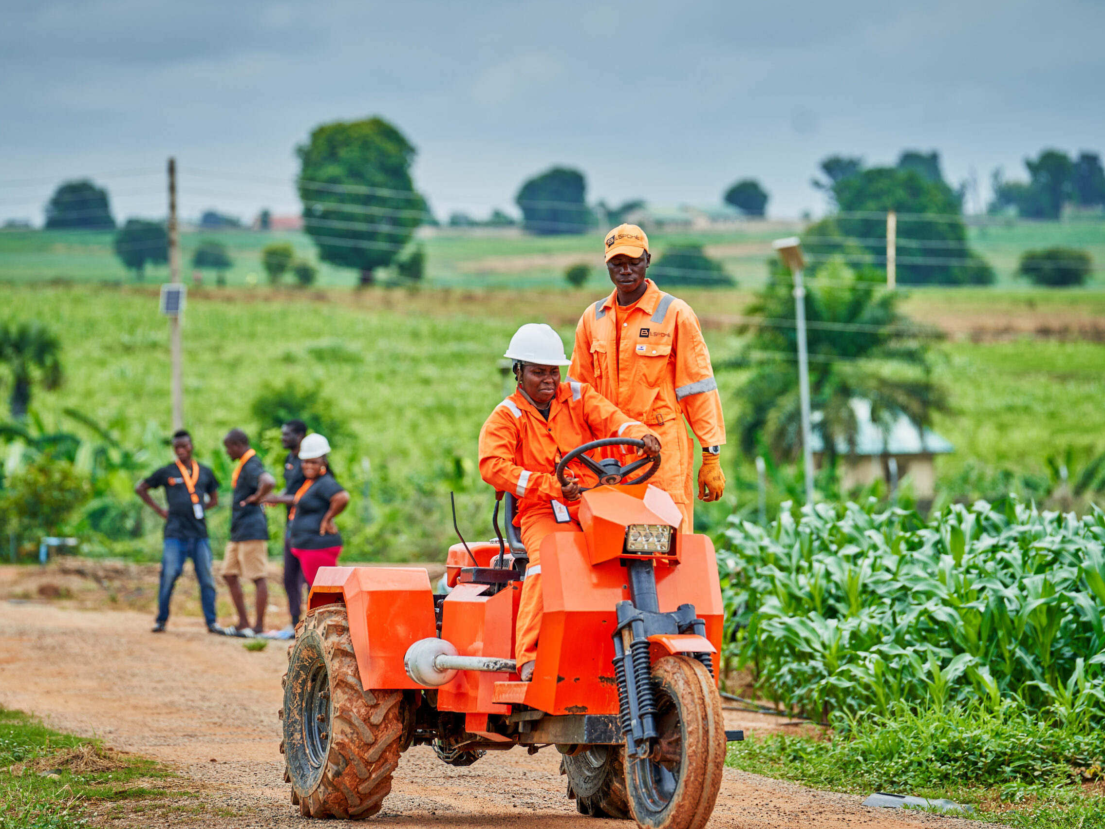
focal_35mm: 217
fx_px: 6927
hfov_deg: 9.1
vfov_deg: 6.8
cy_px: 415
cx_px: 549
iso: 125
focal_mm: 200
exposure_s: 1/500
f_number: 4
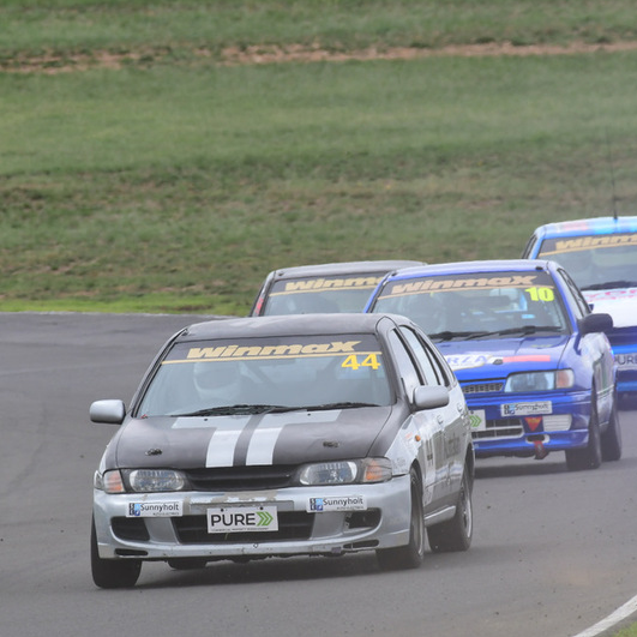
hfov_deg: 2.0
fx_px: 18384
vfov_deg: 2.0
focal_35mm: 883
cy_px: 318
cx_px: 307
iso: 500
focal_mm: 460
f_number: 10
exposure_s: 1/640
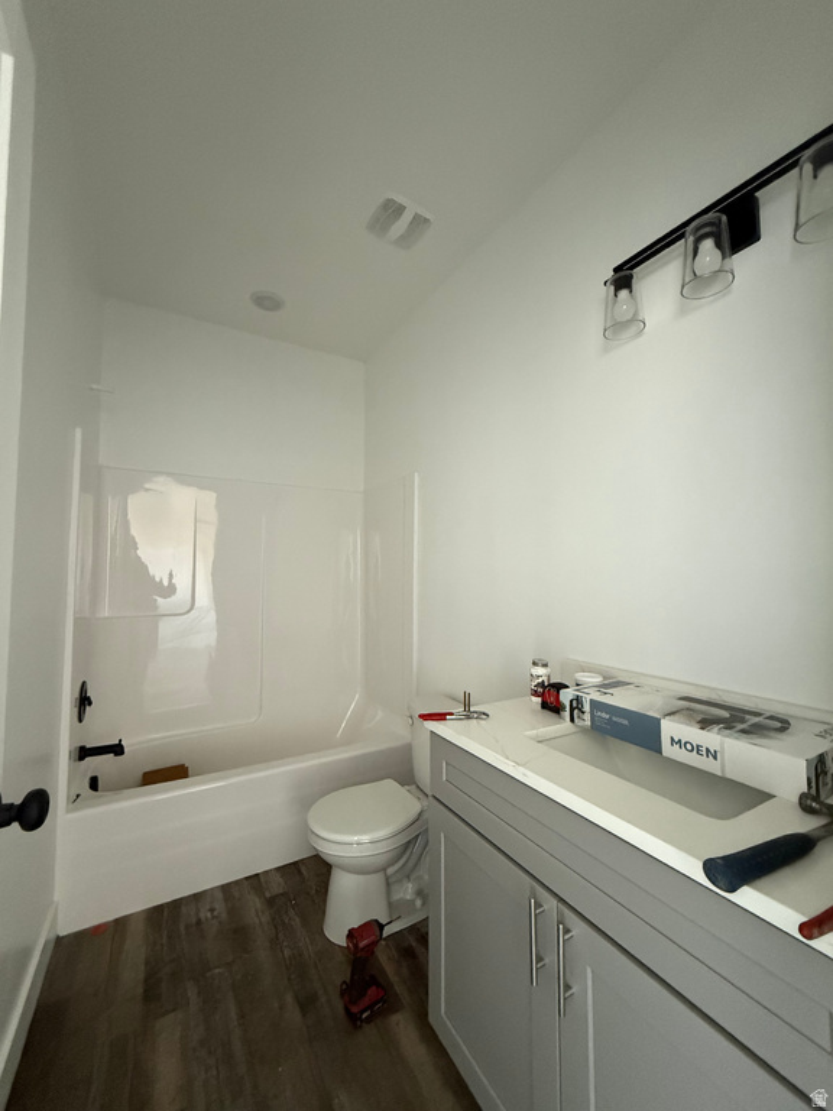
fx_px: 449
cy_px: 556
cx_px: 416
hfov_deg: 85.7
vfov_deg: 102.1
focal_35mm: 14
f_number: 2.2
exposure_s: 1/60
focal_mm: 2.22
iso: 800
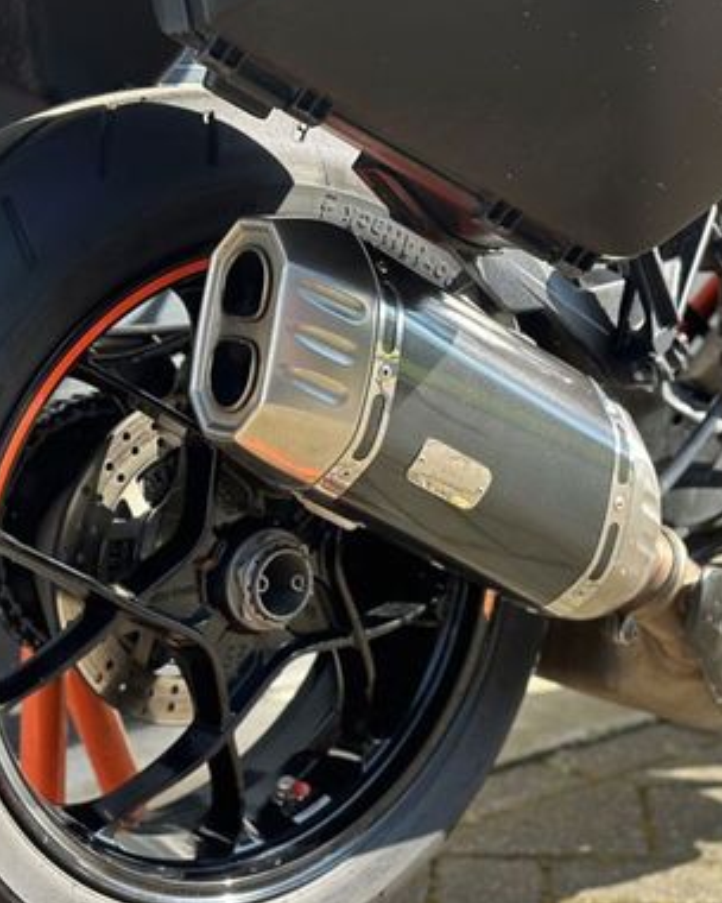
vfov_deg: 24.1
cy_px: 506
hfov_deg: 19.4
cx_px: 408
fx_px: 2110
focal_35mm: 79
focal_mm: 6.86
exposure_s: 1/631
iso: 80
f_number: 1.78
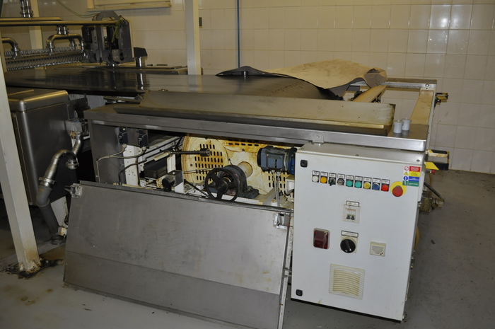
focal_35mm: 30
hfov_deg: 62.0
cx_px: 248
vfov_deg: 43.5
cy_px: 164
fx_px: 412
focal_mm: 20
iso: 800
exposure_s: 1/60
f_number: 3.8
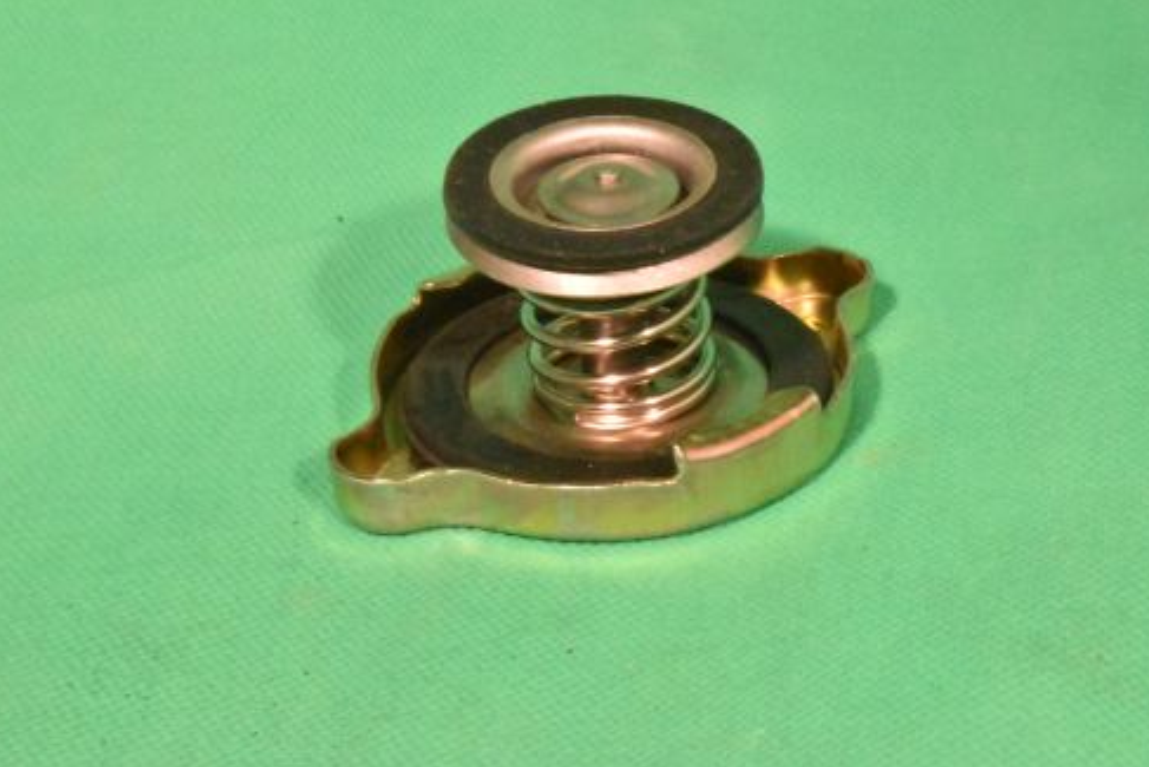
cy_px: 316
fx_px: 3244
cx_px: 642
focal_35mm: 102
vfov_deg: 13.5
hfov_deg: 20.1
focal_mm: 55
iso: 14400
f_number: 36
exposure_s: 1/100
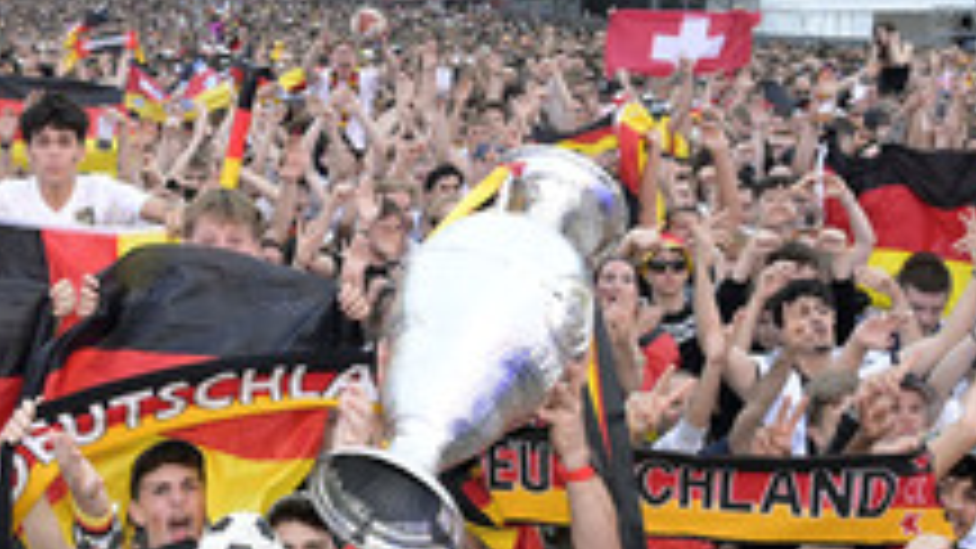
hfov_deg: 27.5
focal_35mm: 76
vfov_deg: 15.9
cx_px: 259
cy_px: 306
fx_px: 1967
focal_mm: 35
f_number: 8
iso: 5000
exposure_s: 1/250
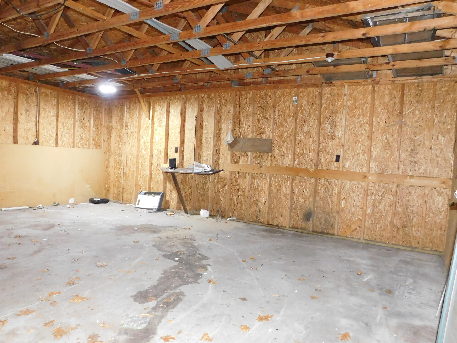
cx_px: 237
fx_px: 343
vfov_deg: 53.0
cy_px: 178
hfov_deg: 67.3
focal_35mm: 26
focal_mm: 4
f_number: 3
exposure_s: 1/30
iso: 640
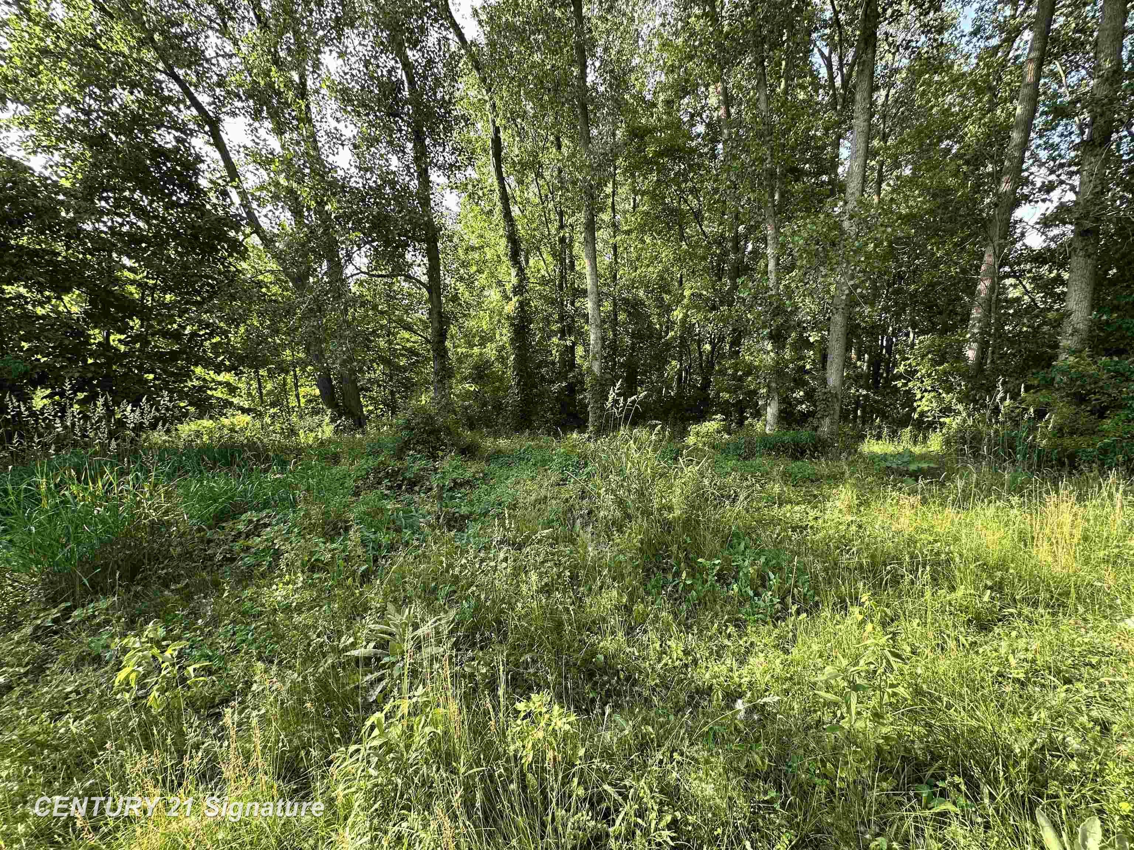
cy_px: 425
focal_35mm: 14
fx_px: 459
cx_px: 567
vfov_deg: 85.7
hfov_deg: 102.1
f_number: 2.2
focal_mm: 2.22
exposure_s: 1/142
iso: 40
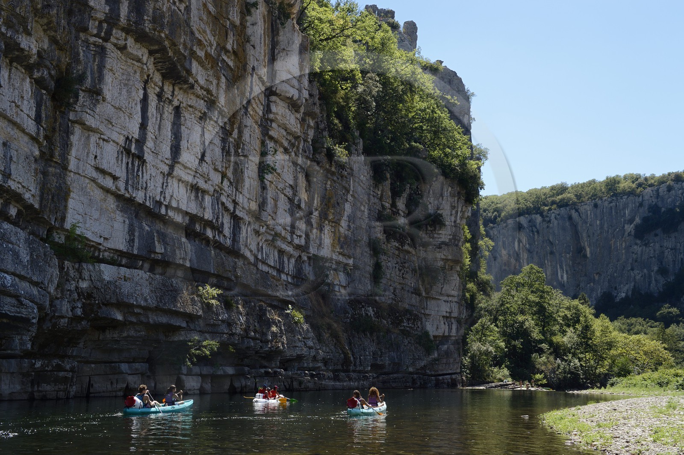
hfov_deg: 44.5
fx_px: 835
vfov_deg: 30.5
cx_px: 342
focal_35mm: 44
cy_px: 228
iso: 400
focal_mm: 44
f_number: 11
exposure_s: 1/320
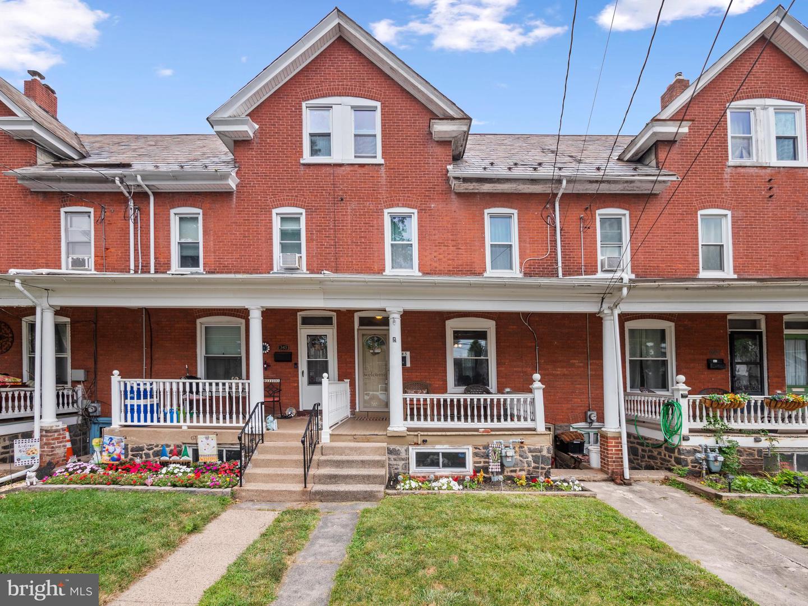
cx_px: 404
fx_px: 327
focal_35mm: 14
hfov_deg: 102.1
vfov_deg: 85.7
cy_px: 303
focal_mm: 7
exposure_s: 1/125
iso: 200
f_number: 4
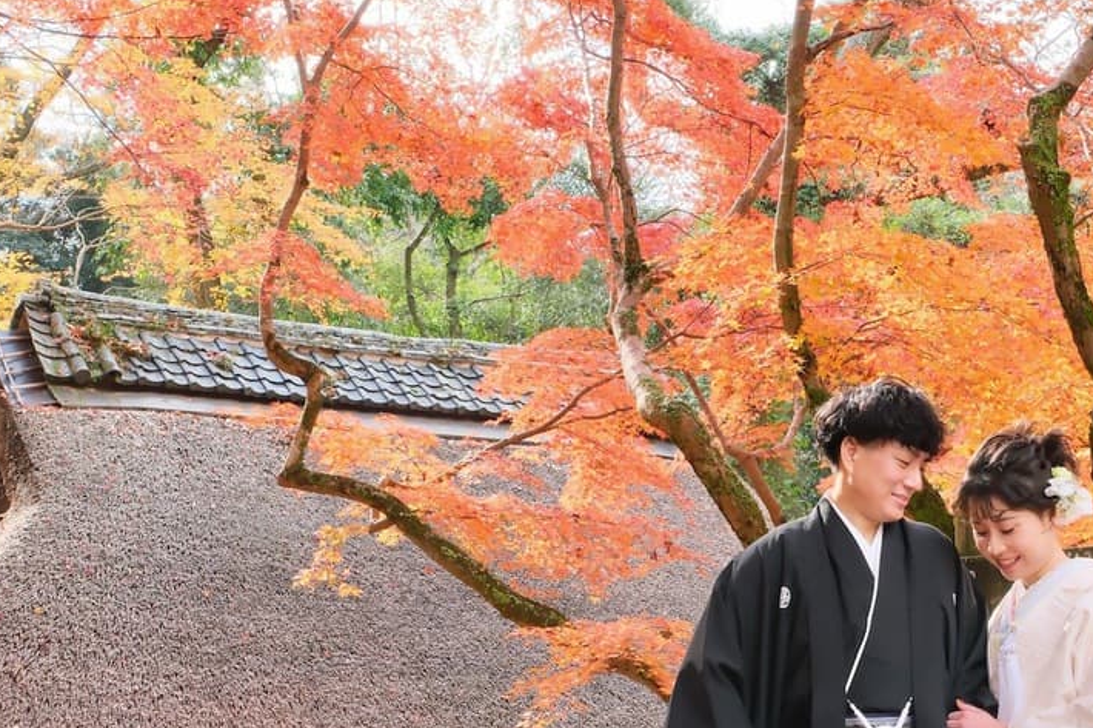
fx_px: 2216
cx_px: 571
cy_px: 189
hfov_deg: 27.7
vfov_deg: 18.6
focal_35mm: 73
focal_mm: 24
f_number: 9
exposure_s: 1/60
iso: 800
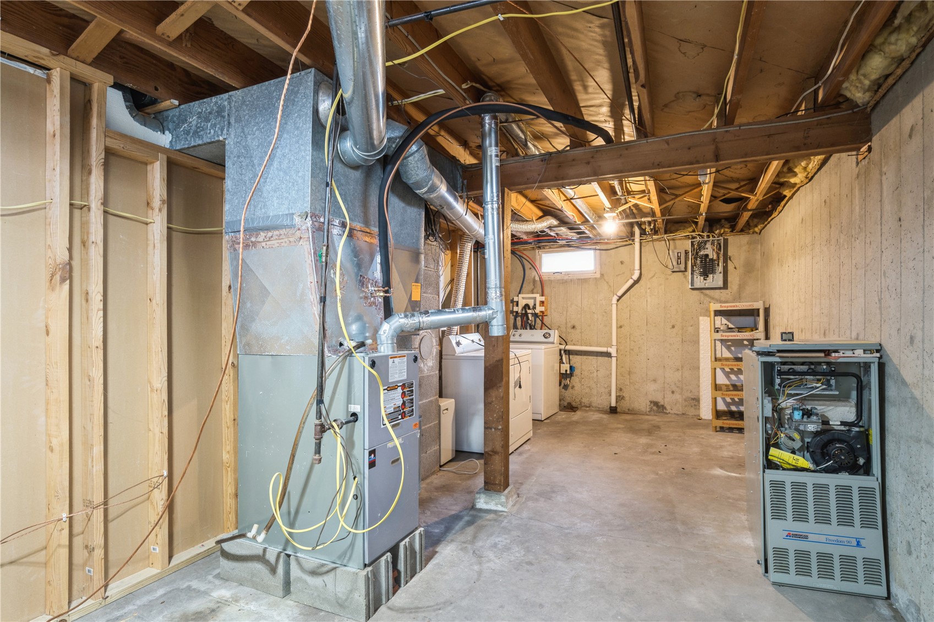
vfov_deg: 67.4
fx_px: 467
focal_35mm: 18
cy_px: 311
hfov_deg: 90.0
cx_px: 467
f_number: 8
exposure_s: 1/2
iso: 400
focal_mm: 18
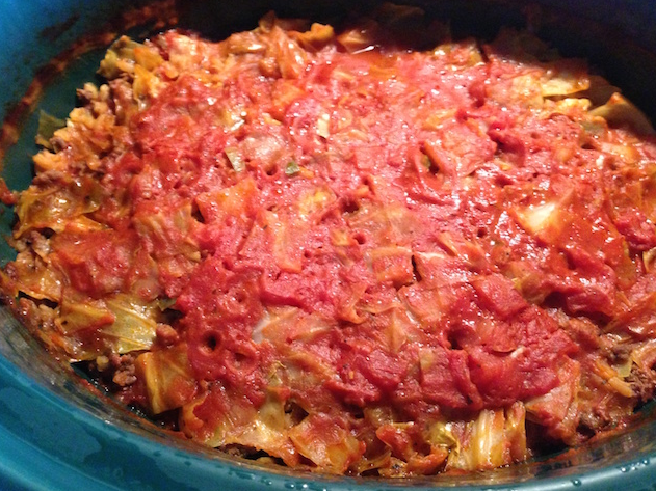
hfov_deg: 54.0
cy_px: 242
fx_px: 644
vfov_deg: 41.8
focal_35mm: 34
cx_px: 323
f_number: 2.4
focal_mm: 4.13
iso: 500
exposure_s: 1/15
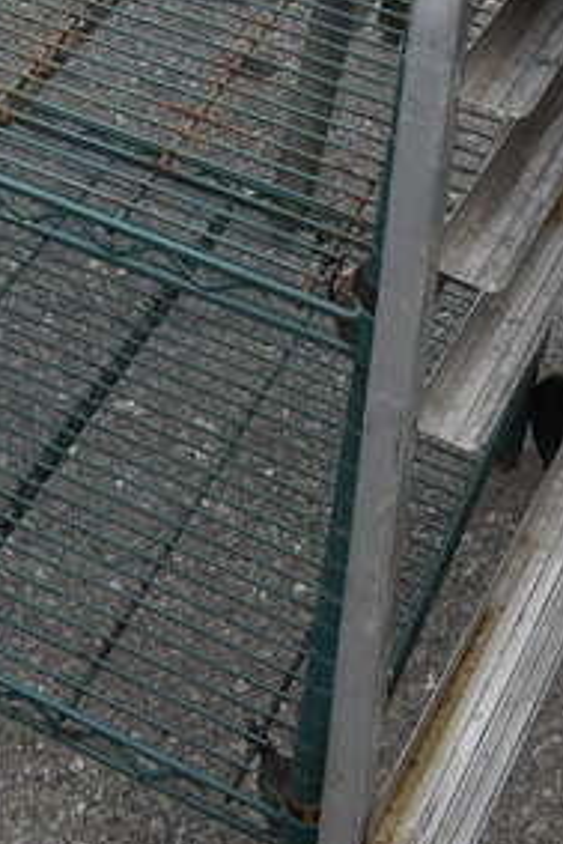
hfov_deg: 15.6
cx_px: 113
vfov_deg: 20.3
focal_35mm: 87
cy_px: -398
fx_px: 2038
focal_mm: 18
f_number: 6.3
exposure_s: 1/160
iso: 100
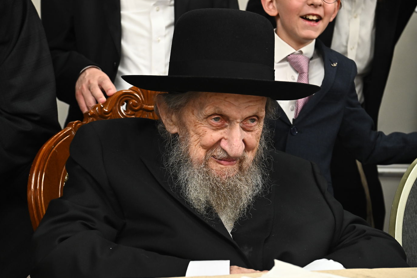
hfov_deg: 28.5
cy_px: 139
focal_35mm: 71
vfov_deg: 19.2
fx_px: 822
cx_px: 208
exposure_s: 1/200
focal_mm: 70
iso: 3200
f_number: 6.3
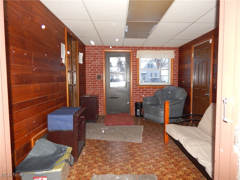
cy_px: 90
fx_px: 159
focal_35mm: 23
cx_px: 120
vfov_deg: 58.9
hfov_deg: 73.9
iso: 450
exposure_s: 1/30
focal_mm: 4
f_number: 3
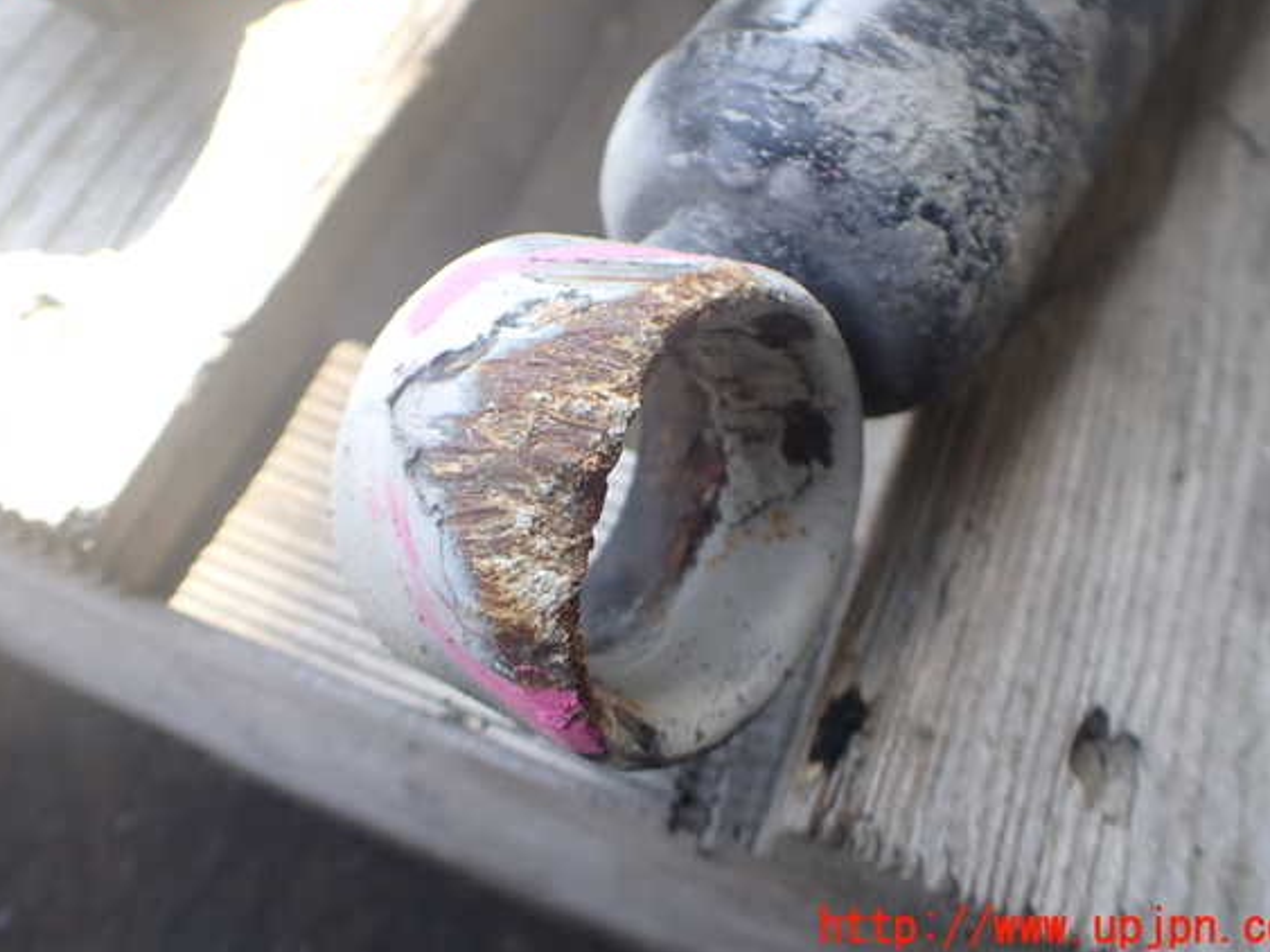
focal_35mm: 32
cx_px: 652
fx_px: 1174
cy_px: 449
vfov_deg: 44.1
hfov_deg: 56.8
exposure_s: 1/200
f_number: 2.3
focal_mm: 5.4
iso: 100
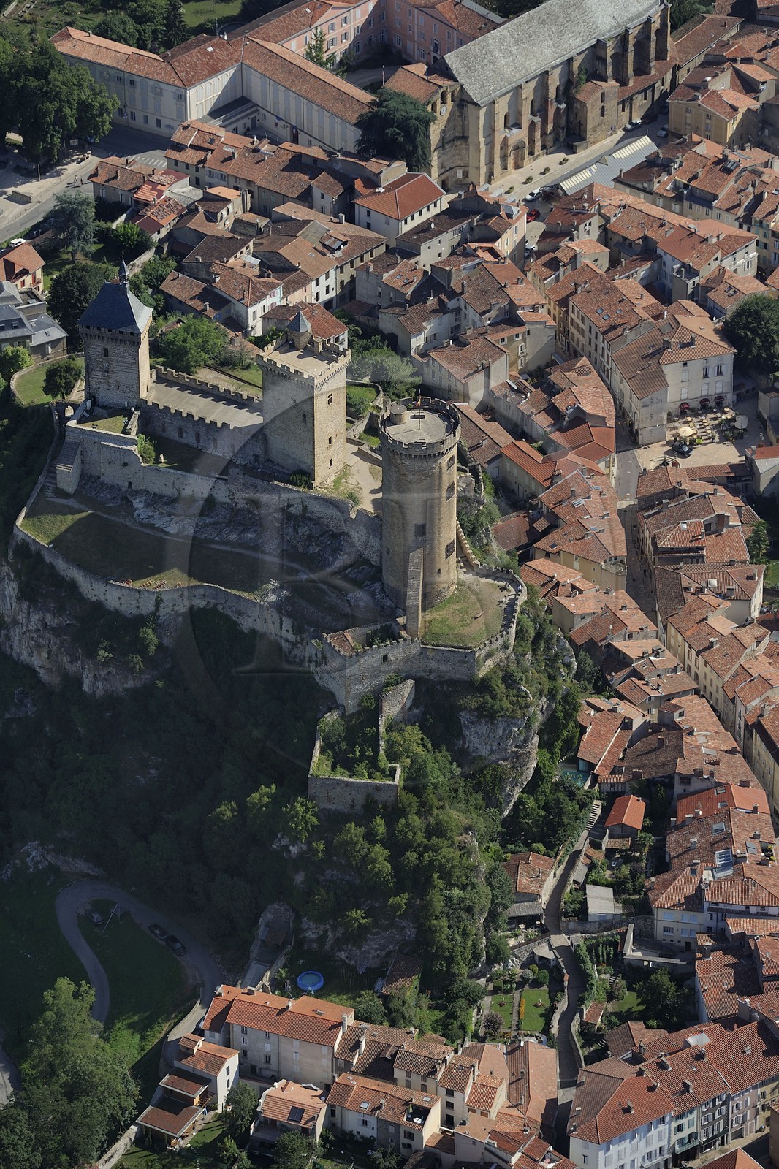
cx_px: 390
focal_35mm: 155
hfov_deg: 8.9
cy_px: 584
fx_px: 5033
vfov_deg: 13.3
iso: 200
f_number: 5
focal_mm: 155
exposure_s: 1/1000
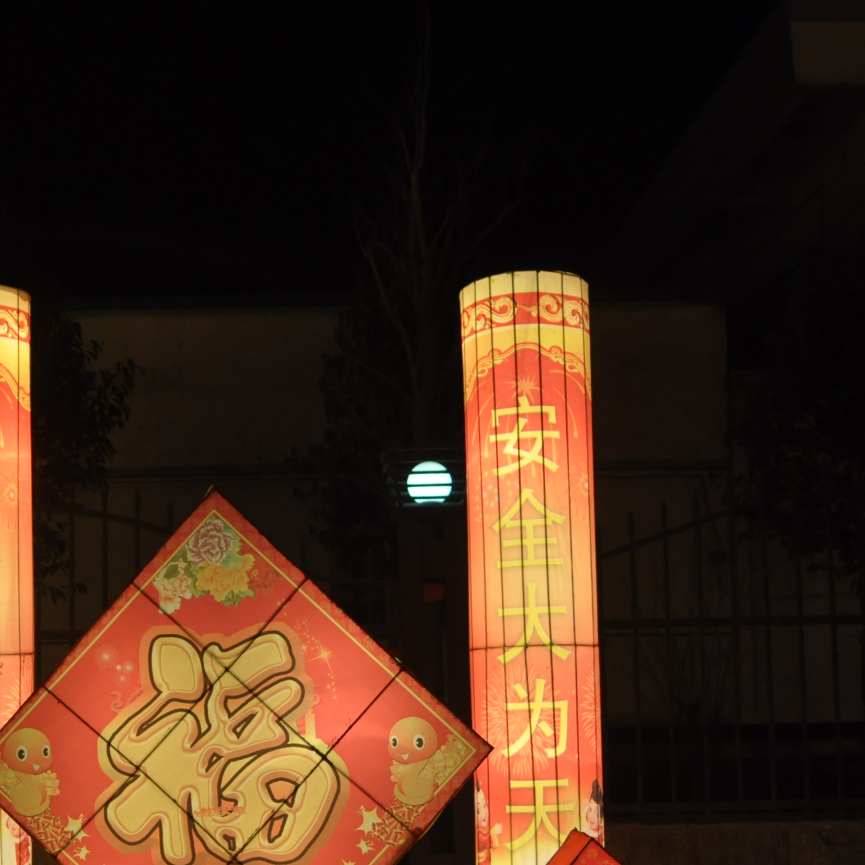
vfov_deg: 33.5
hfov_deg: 33.6
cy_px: 616
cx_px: 268
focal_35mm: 50
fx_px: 1414
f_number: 3.5
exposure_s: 1/30
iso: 1000
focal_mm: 18
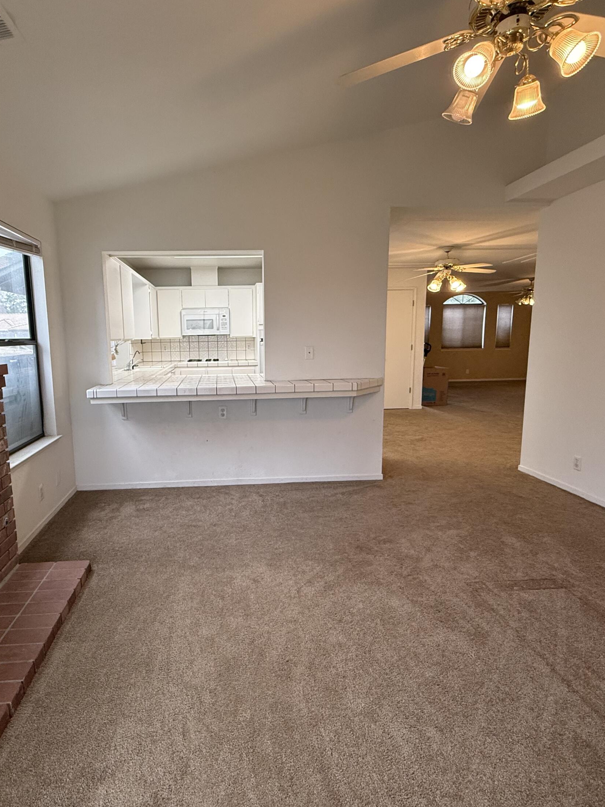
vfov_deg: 84.7
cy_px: 401
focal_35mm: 19
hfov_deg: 68.1
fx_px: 443
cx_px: 245
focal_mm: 2.22
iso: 250
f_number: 2.2
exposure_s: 1/120
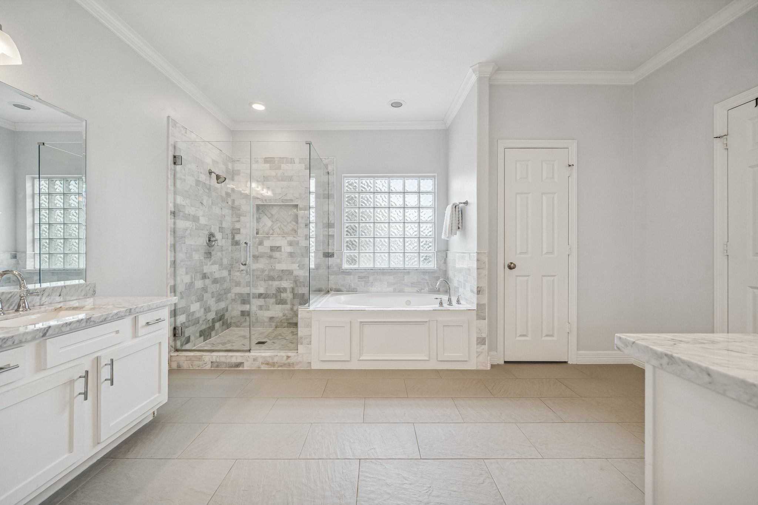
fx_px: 274
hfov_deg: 108.3
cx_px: 379
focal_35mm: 13
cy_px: 252
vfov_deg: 85.4
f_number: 8
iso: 640
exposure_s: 1/50
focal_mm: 13
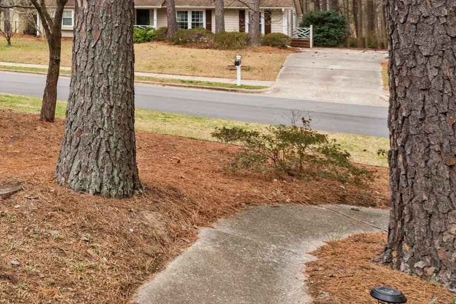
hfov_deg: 33.9
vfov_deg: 31.4
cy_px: 14
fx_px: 507
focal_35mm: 40
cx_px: -145
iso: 400
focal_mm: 15
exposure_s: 1/200
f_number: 7.1
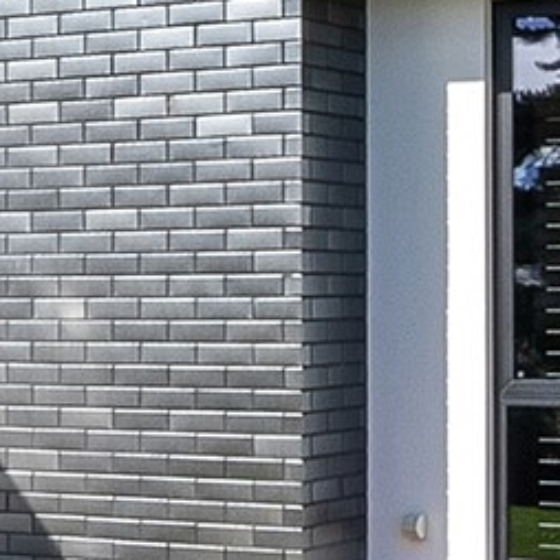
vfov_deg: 15.4
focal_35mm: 113
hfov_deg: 15.4
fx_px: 2068
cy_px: 206
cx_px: 216
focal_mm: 12
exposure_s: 1/50
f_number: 20
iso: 500
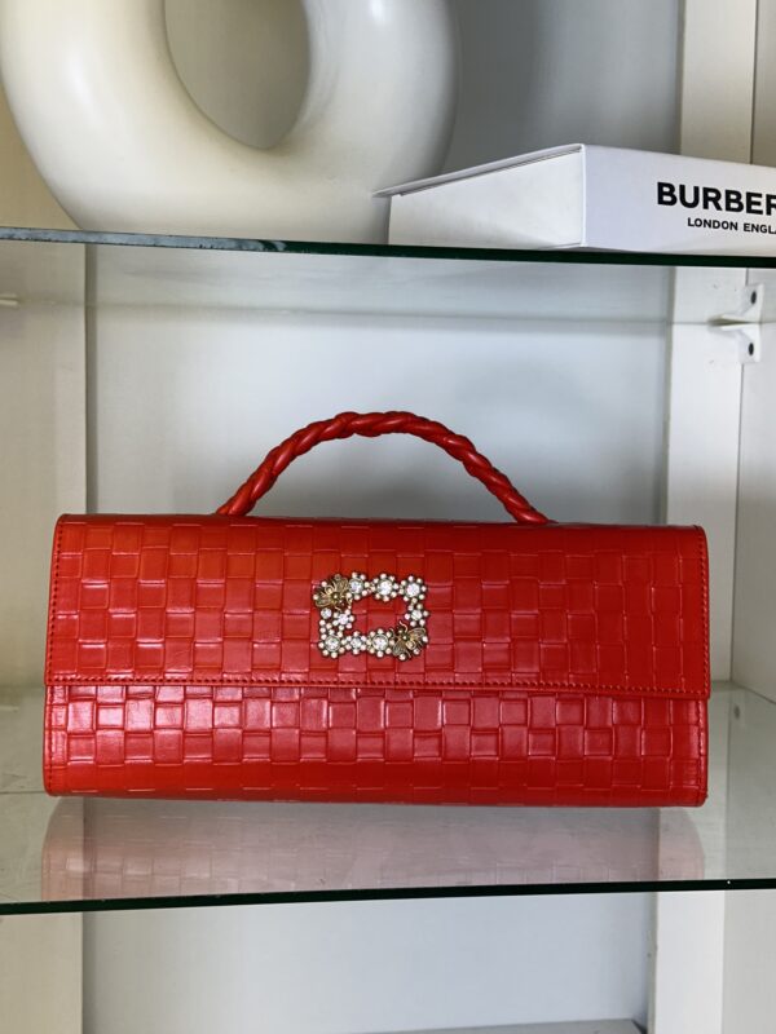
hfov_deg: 30.3
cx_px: 388
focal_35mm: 48
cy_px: 517
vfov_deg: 39.7
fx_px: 1435
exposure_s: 1/175
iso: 50
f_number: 1.78
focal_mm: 6.86
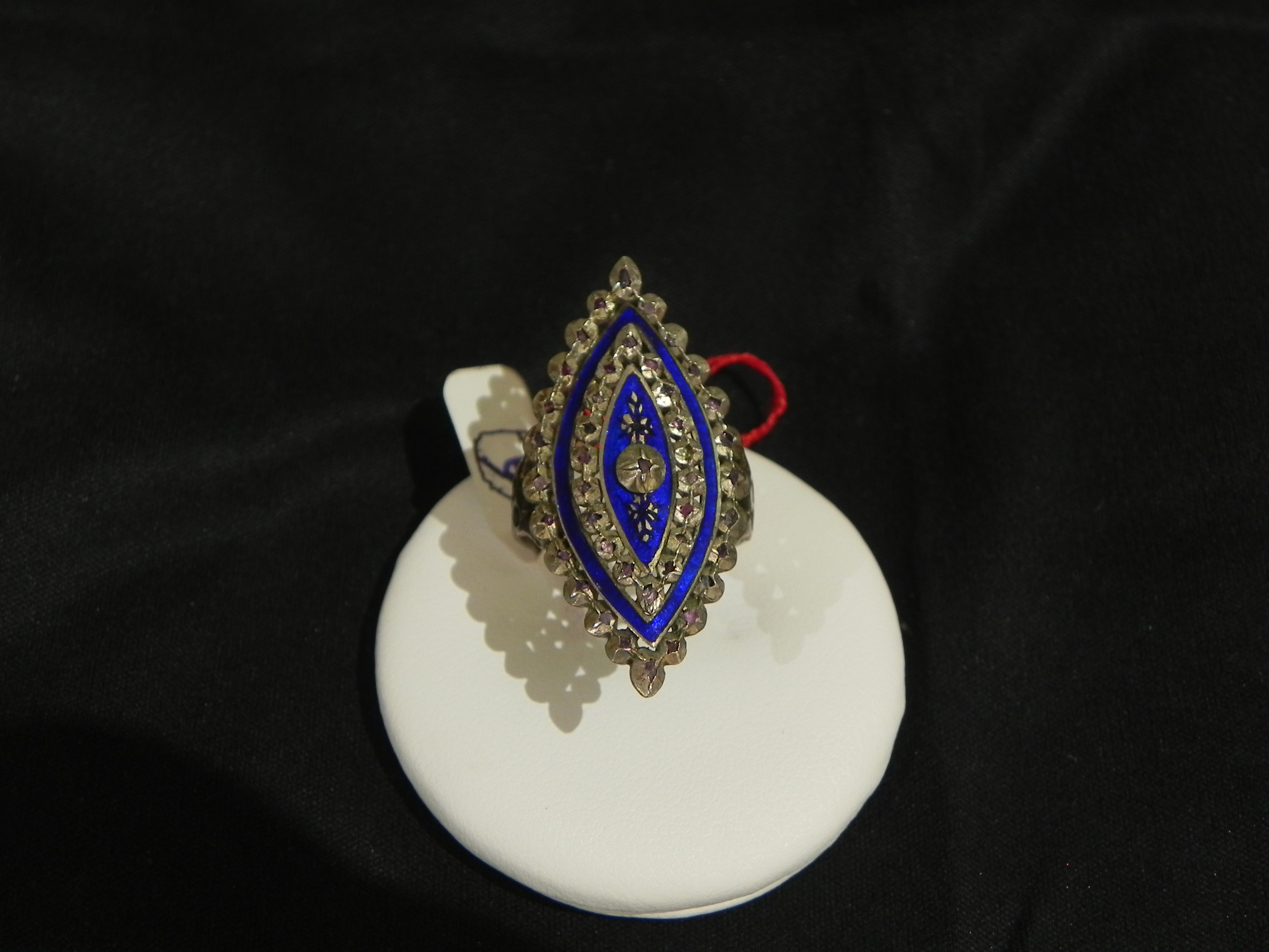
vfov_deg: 28.0
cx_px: 634
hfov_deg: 36.8
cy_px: 476
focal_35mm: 52
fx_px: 1906
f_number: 3.5
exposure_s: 1/49.2
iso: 160
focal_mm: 9.2
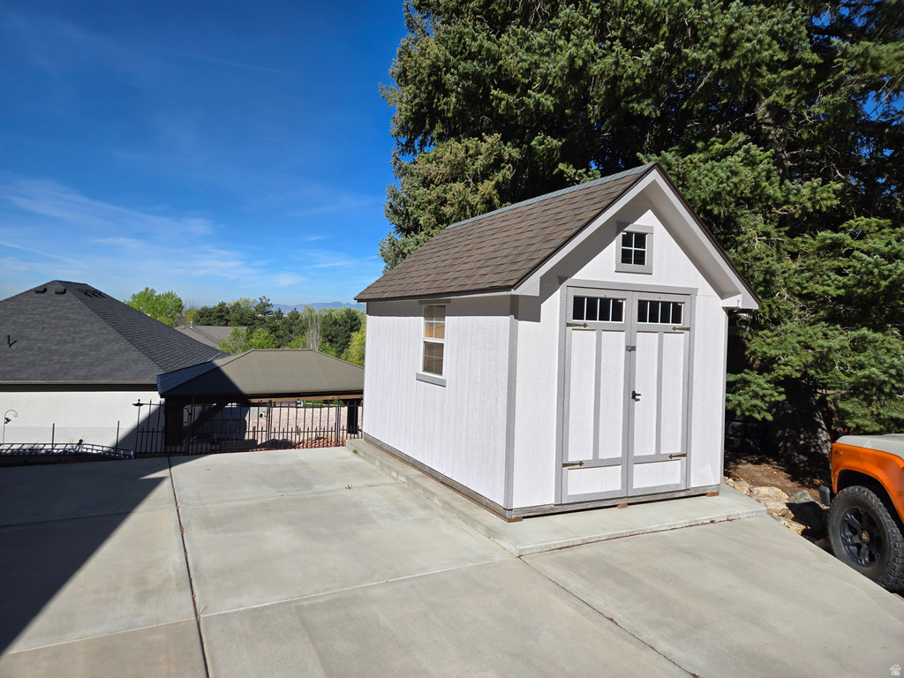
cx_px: 452
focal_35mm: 23
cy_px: 339
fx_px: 601
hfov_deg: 73.9
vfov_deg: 58.9
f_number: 1.8
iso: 25
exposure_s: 1/3502
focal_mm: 5.4
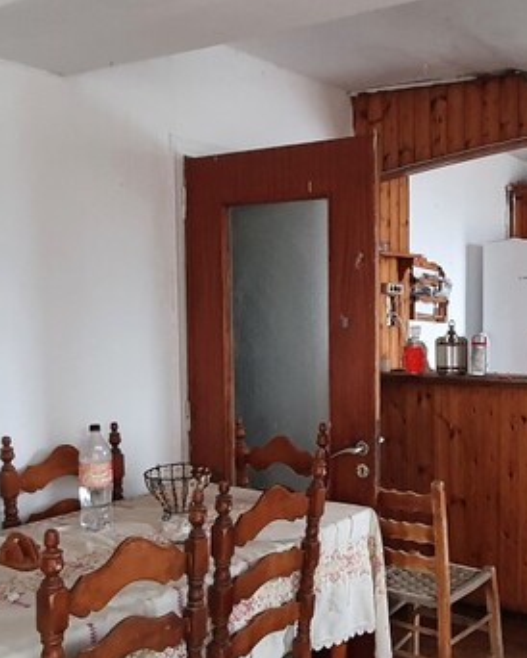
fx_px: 740
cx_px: 431
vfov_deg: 47.8
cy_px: 369
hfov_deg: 37.6
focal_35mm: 38
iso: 400
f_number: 2.2
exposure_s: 1/50
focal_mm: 1.8
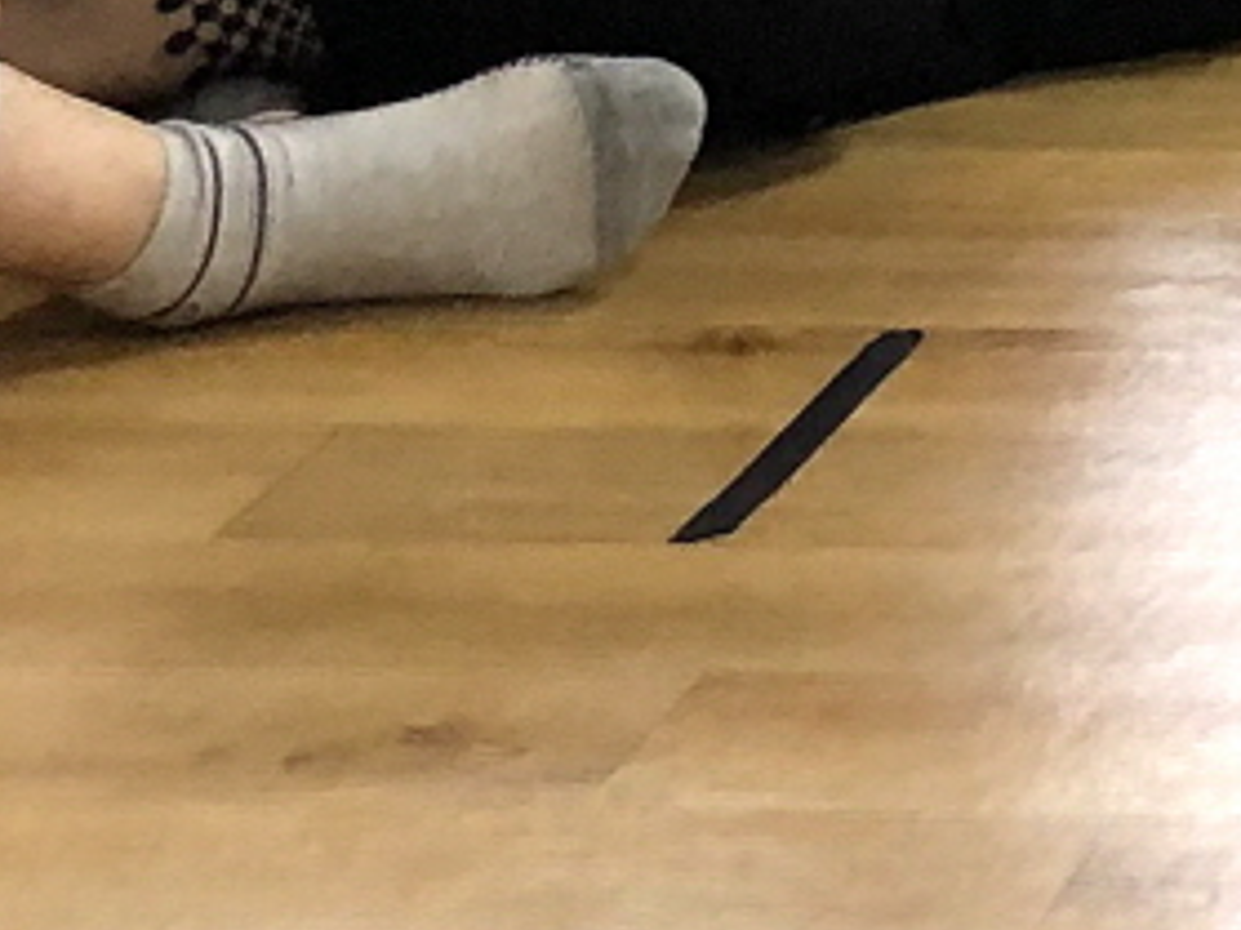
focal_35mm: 201
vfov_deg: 6.9
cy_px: -1446
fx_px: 7203
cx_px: 3020
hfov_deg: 8.9
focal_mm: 3.99
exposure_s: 1/24
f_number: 1.8
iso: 40
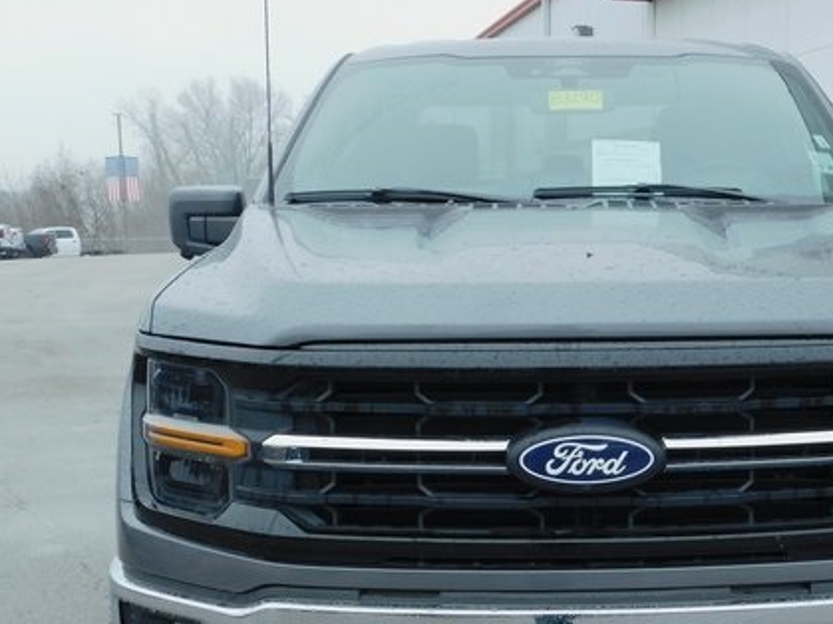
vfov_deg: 26.2
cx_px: 583
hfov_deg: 34.5
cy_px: 465
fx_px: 1323
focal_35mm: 55
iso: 125
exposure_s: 1/200
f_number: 3.5
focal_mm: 6.3
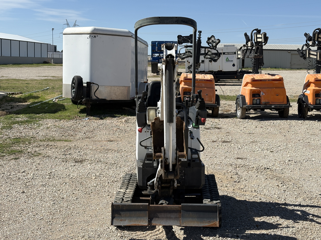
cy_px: 120
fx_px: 482
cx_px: 160
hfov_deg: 36.8
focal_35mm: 52
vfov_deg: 28.0
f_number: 1.6
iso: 40
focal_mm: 5.96
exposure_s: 1/4630
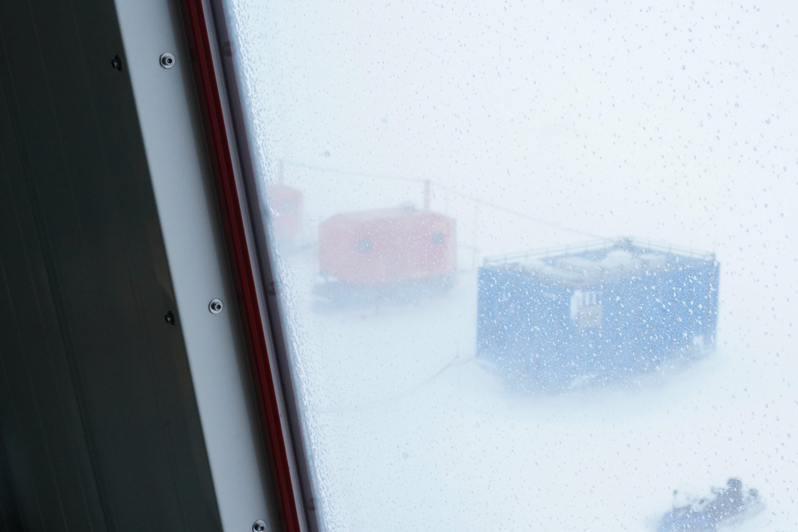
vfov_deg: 25.1
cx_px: 475
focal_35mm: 54
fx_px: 1197
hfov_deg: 36.7
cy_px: 270
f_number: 13
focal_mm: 42
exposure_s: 1/160
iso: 3200
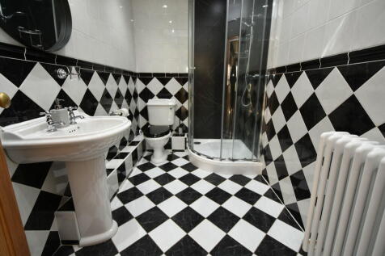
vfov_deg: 77.3
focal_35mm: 15
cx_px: 192
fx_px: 160
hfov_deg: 100.4
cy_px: 128
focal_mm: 10
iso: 320
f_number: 4
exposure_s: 1/60
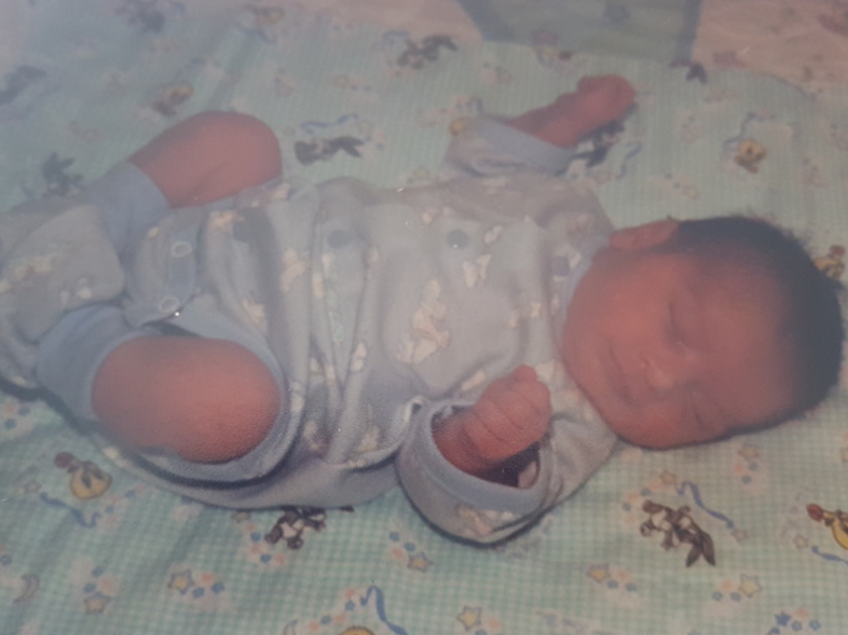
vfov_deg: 48.2
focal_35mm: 29
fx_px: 710
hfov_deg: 61.7
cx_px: 406
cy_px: 332
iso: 250
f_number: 1.7
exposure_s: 1/10
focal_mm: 4.2
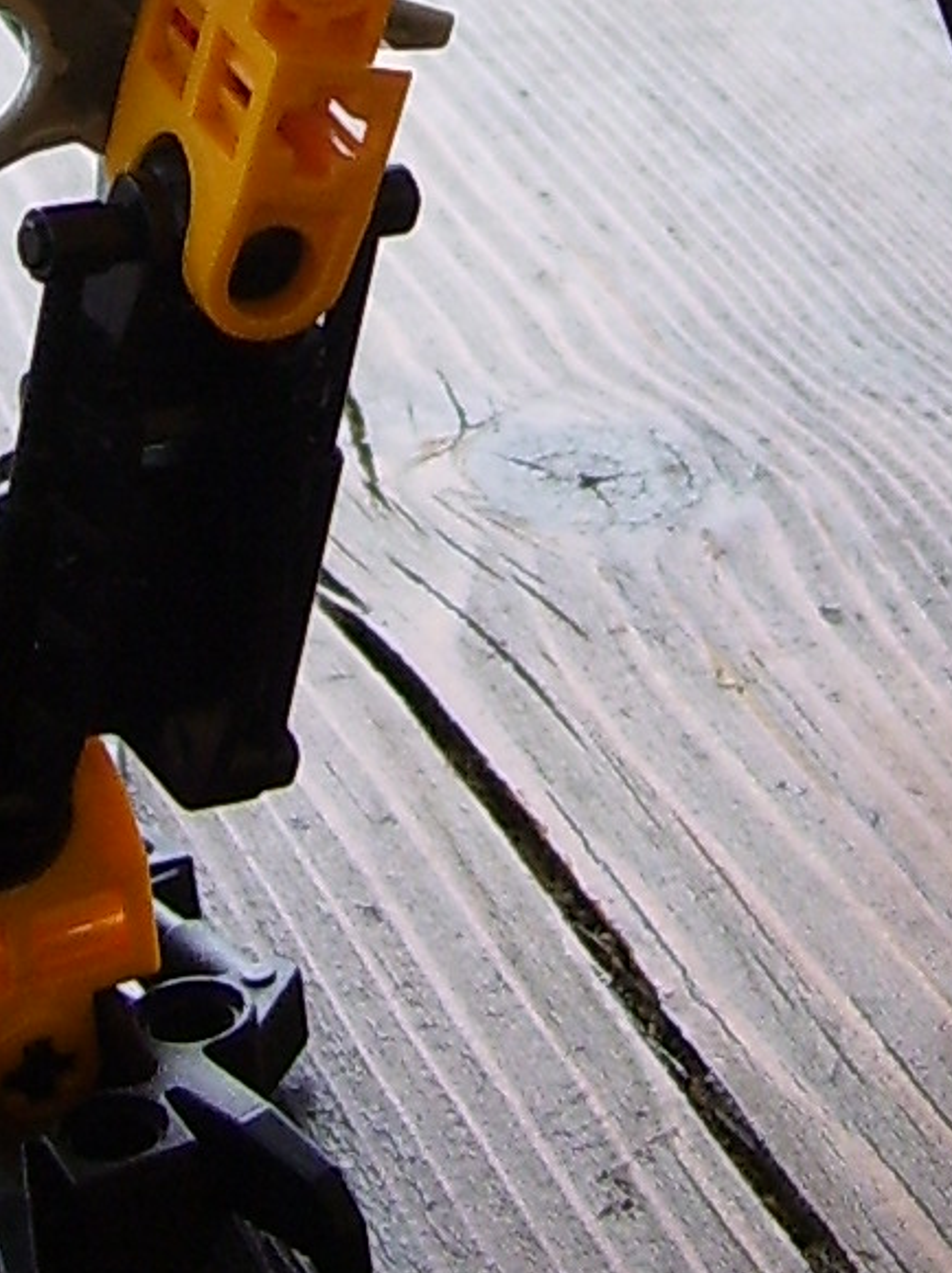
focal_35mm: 151
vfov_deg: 12.8
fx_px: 5545
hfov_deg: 9.8
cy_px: -233
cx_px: 480
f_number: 2.7
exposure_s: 1/500
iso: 80
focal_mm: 5.6
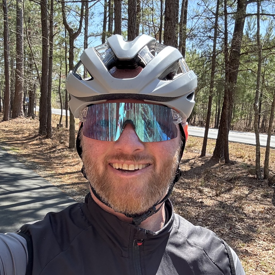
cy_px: 180
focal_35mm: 42
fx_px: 377
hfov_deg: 40.0
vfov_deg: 39.6
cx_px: 154
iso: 25
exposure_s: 1/190
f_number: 1.9
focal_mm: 2.69
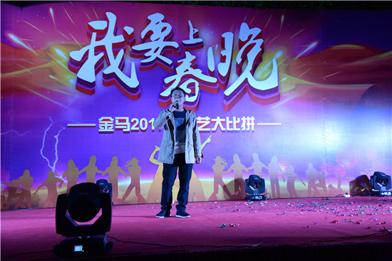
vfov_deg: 35.1
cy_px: 130
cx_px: 196
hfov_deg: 50.7
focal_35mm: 38
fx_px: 414
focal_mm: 38
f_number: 4
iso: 1600
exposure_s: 1/100
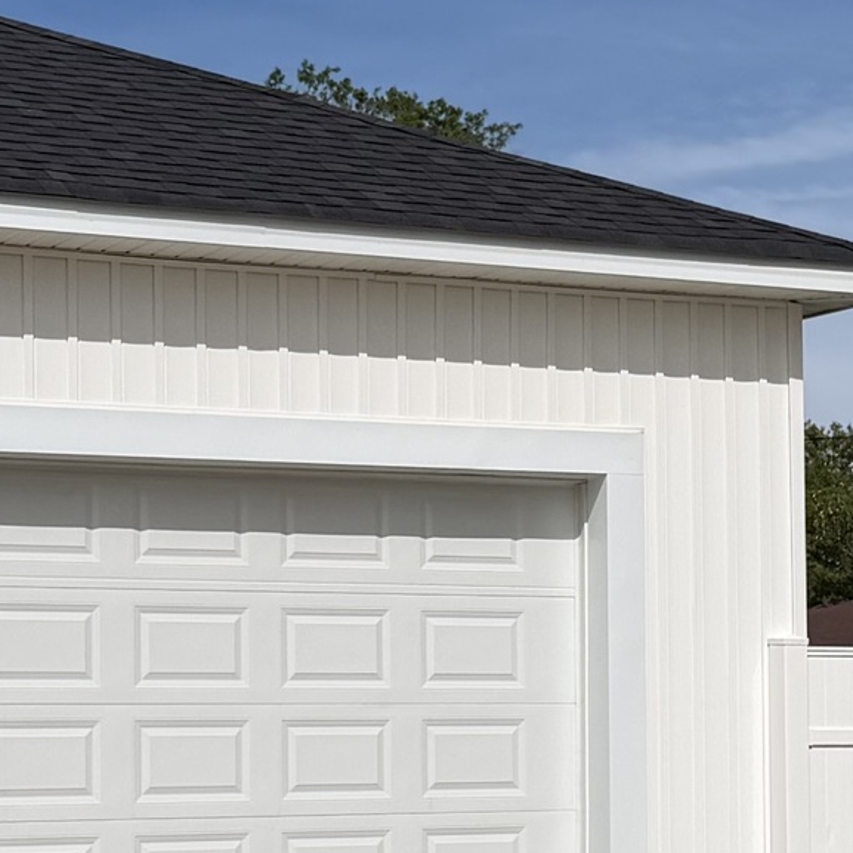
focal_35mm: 113
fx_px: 3150
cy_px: 648
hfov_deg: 15.4
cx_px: 619
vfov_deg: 15.3
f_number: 1.78
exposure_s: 1/14286
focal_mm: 6.76
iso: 80
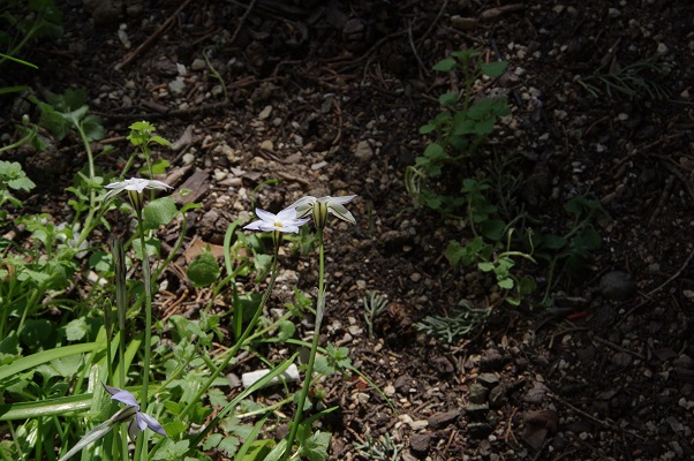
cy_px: 230
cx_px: 347
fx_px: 2253
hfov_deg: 17.5
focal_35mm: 117
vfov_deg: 11.7
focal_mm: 78
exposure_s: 1/1000
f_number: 13
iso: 800
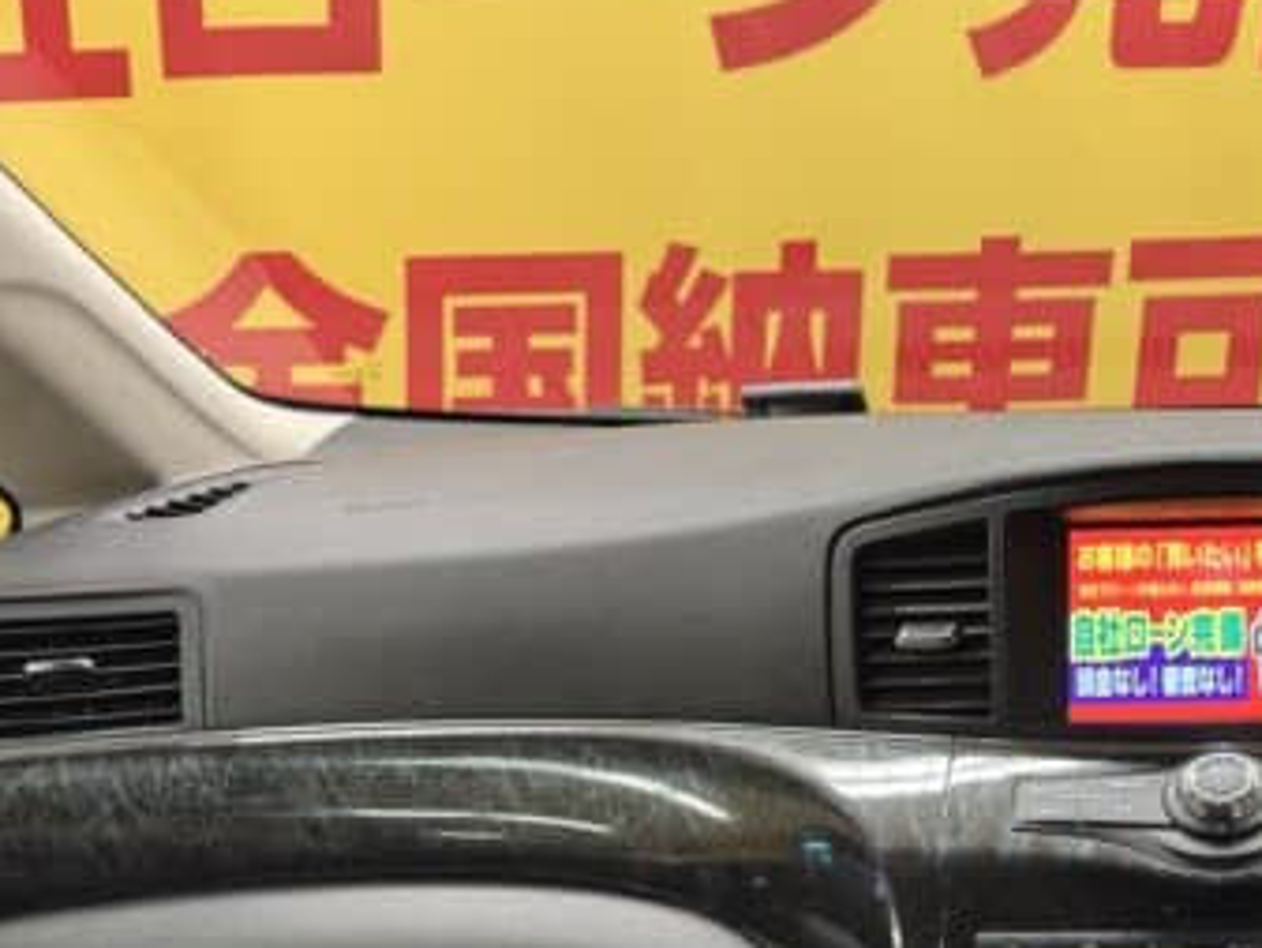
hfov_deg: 30.9
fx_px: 2079
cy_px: 862
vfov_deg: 24.9
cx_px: 1311
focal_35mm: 57
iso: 200
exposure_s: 1/60
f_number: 1.78
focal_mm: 6.76
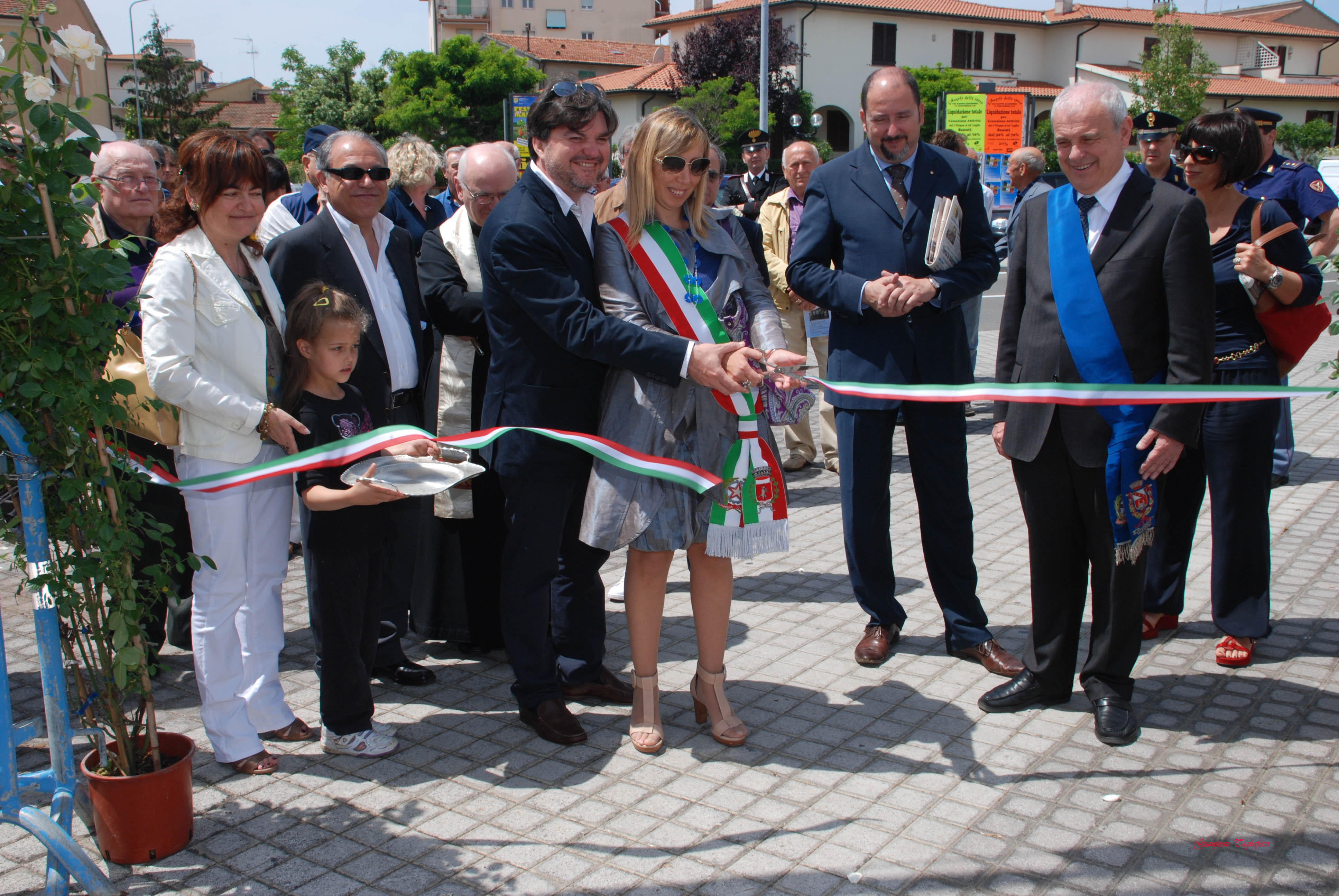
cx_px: 670
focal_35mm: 36
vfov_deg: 37.0
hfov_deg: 53.1
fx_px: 1341
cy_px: 448
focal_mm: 24
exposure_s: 1/200
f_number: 11
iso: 200
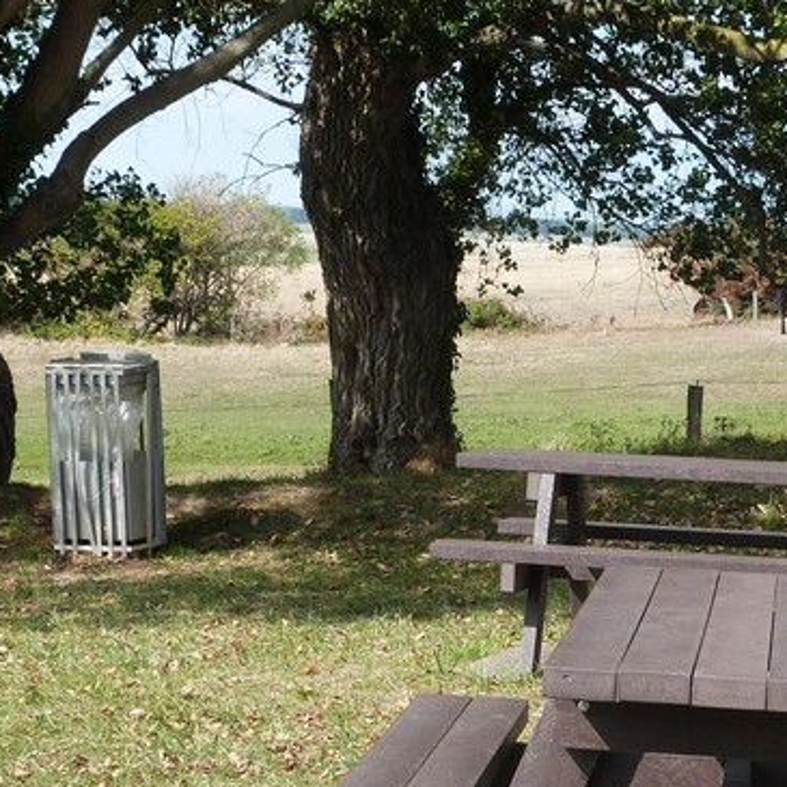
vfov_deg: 13.6
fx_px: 3292
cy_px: 563
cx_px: 558
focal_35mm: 128
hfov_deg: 13.6
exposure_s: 1/250
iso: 100
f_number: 5.6
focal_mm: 11.8
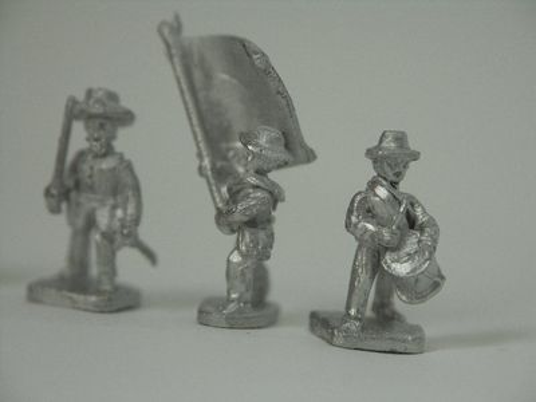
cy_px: 201
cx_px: 268
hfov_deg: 9.9
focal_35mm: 200
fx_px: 3097
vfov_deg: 7.4
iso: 200
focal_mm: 50.8
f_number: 3.5
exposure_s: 1/15
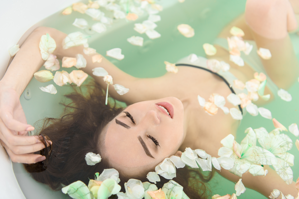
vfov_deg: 31.9
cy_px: 100
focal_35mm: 42
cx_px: 150
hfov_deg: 46.4
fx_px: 349
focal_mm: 42
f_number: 2.8
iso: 250
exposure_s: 1/125
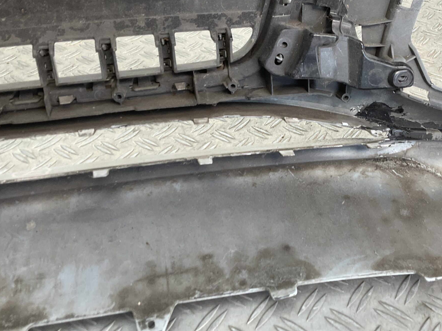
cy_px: 139
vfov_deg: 34.3
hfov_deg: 44.3
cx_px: 286
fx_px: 536
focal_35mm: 42
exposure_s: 1/120
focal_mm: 3
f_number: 1.8
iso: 32
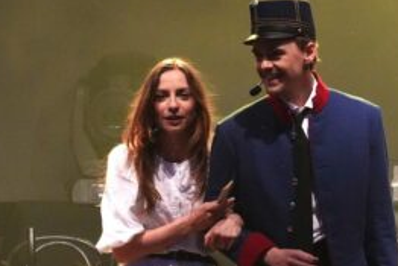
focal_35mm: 843
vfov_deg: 1.6
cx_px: 225
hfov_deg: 2.4
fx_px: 9325
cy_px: 131
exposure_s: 1/160
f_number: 6.3
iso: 6400
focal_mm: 192
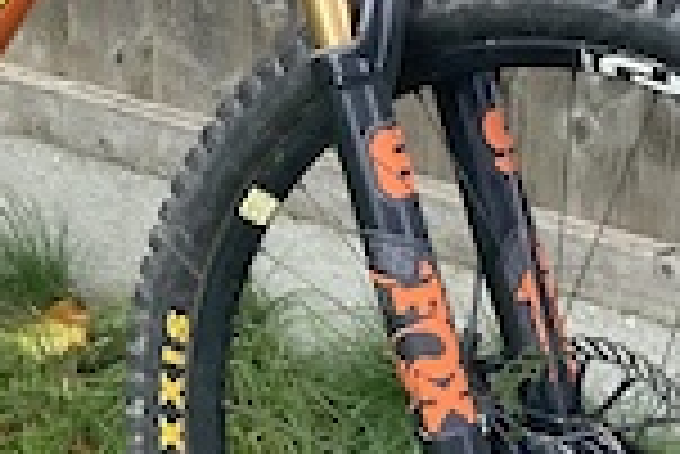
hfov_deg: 13.2
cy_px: -36
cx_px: 36
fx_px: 2912
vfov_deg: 8.9
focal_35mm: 154
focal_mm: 3.99
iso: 80
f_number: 1.8
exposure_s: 1/121
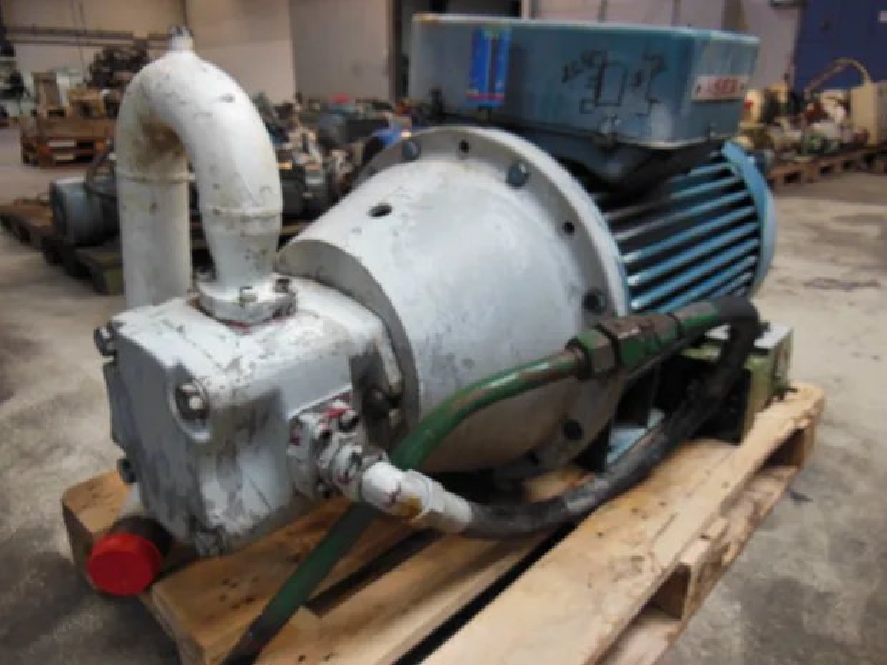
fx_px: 641
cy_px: 332
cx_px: 444
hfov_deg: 69.4
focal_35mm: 25
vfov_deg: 54.9
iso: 200
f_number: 3.5
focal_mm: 4.5
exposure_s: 1/30
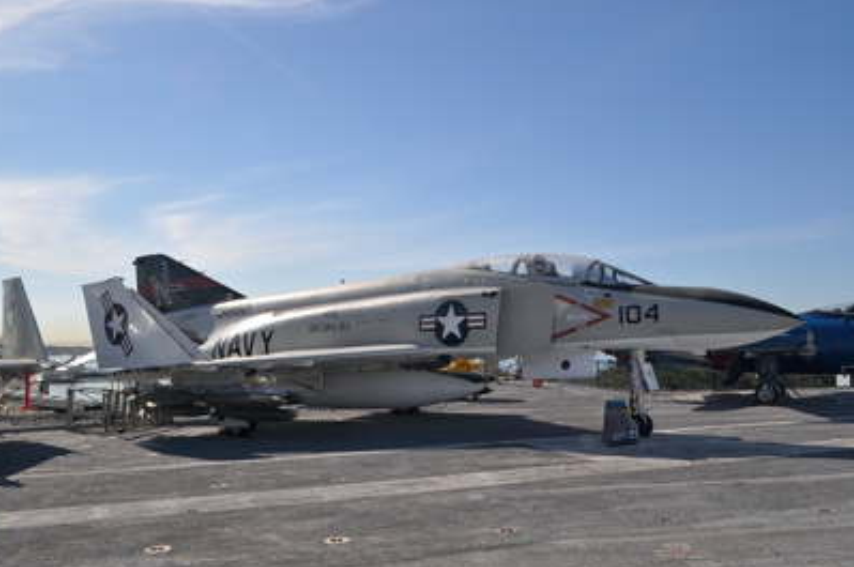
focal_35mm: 31
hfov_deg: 60.3
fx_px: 734
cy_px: 289
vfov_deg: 42.2
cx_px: 426
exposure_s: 1/500
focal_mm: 20
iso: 200
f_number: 11
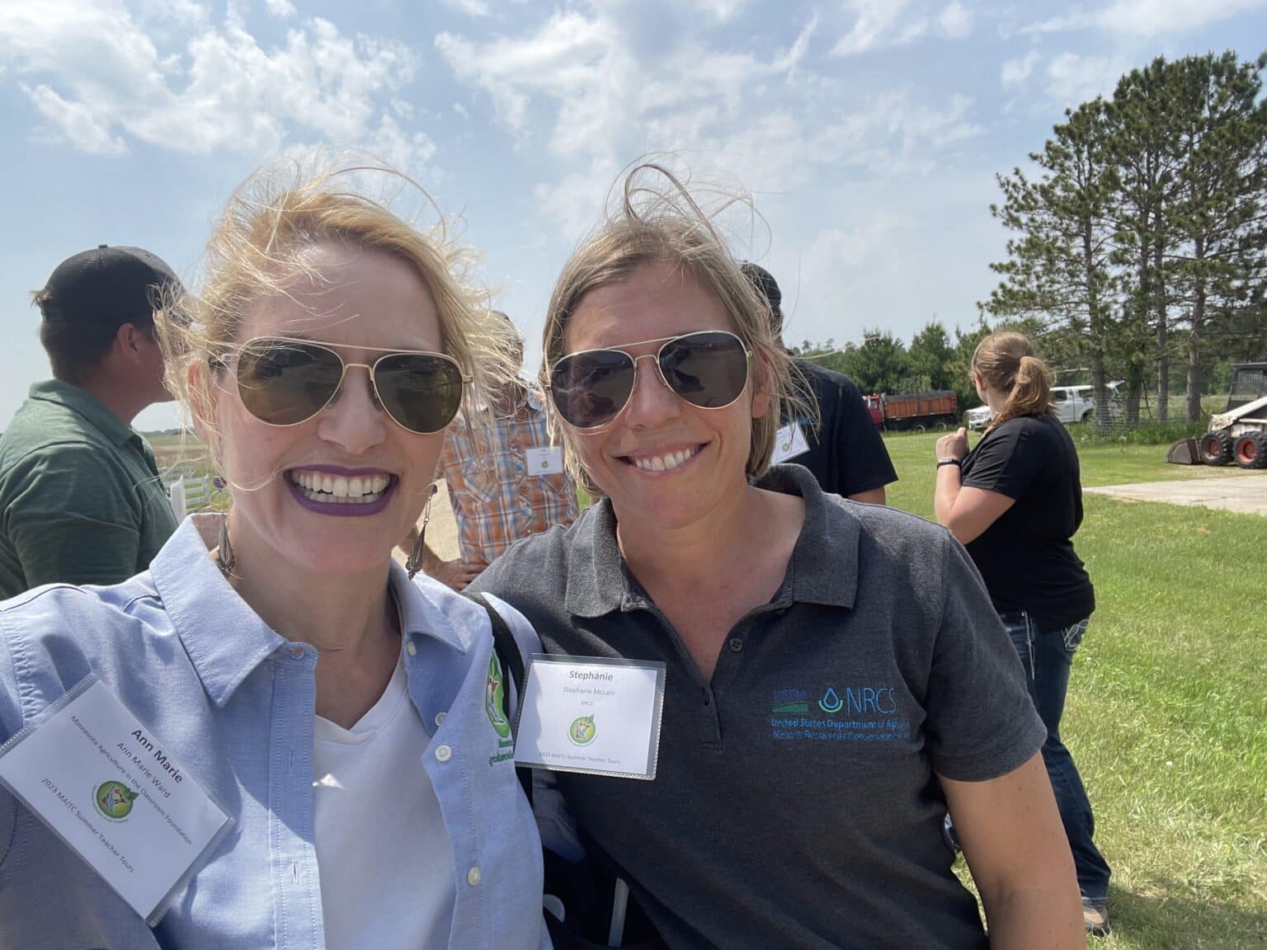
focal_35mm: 23
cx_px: 634
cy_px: 475
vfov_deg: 58.9
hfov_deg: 73.9
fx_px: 842
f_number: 2.2
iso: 25
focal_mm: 2.71
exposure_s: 1/594
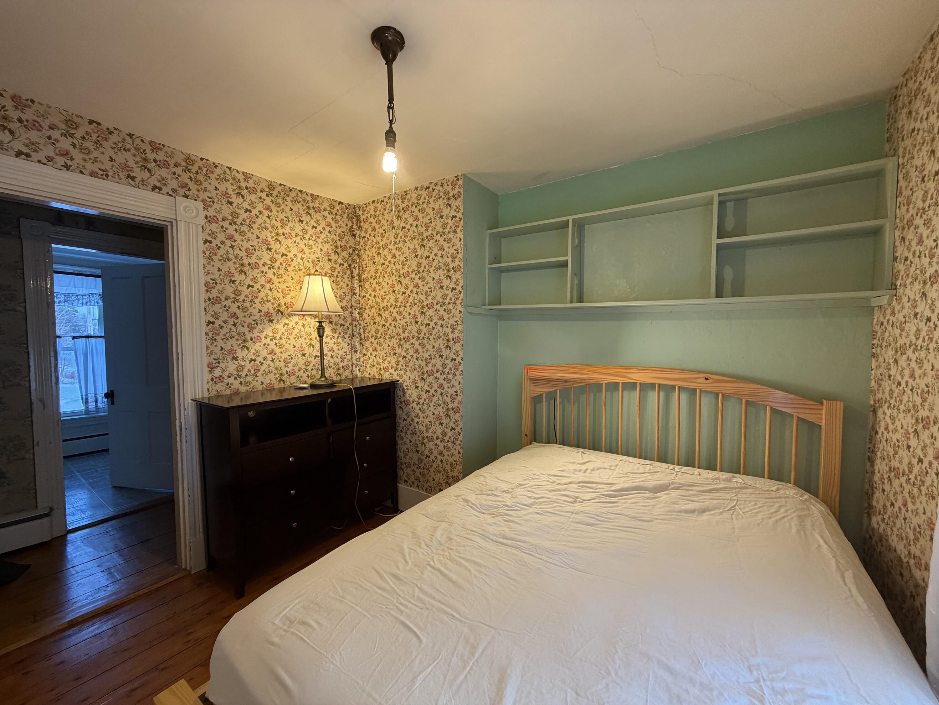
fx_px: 380
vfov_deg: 85.7
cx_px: 470
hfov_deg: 102.1
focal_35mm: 14
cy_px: 352
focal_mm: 2.22
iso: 200
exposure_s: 1/60
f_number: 2.2
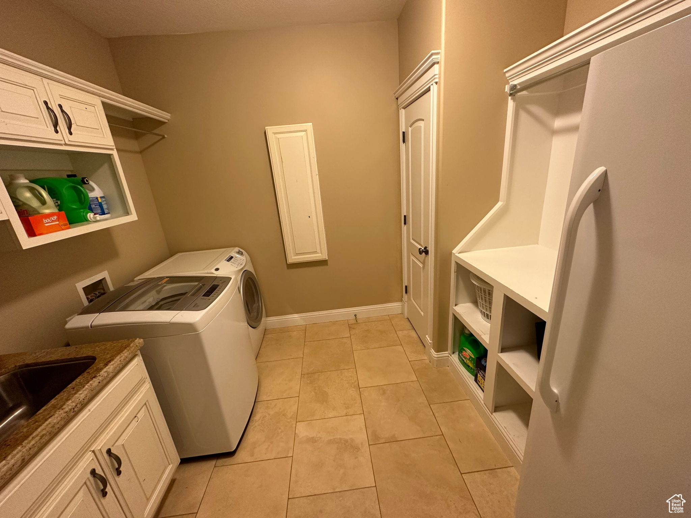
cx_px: 346
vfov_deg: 85.7
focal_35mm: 14
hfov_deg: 102.1
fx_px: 279
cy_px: 259
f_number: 2.2
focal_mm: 2.22
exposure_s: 1/60
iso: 200
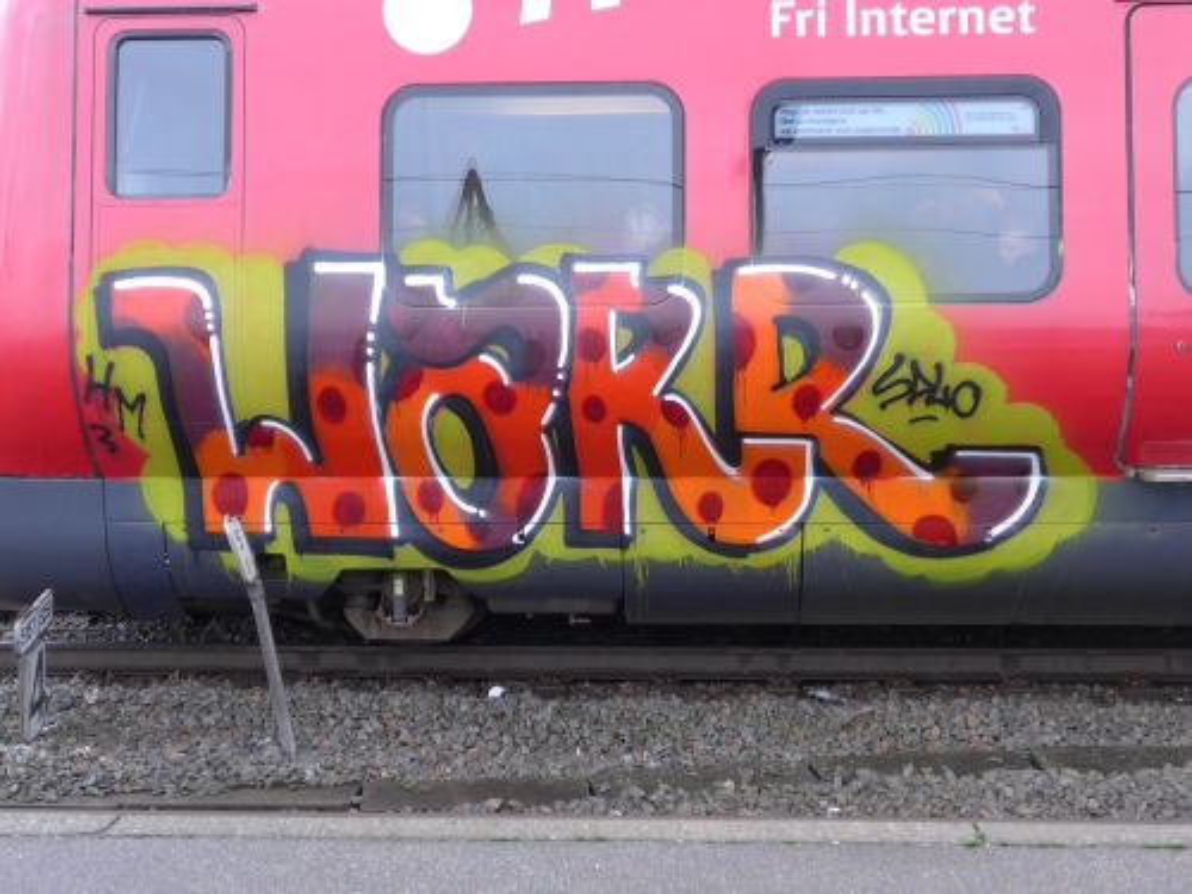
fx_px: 1687
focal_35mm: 49
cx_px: 596
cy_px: 447
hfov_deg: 38.9
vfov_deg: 29.7
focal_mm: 10.1
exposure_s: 1/60
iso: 400
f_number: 3.2
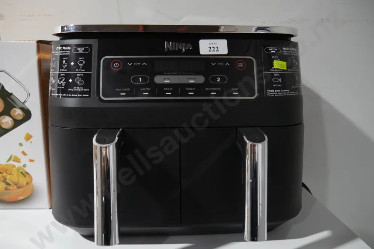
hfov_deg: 61.9
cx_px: 187
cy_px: 131
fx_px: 312
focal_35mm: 30
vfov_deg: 43.6
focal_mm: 14
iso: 500
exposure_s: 1/60
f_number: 3.5
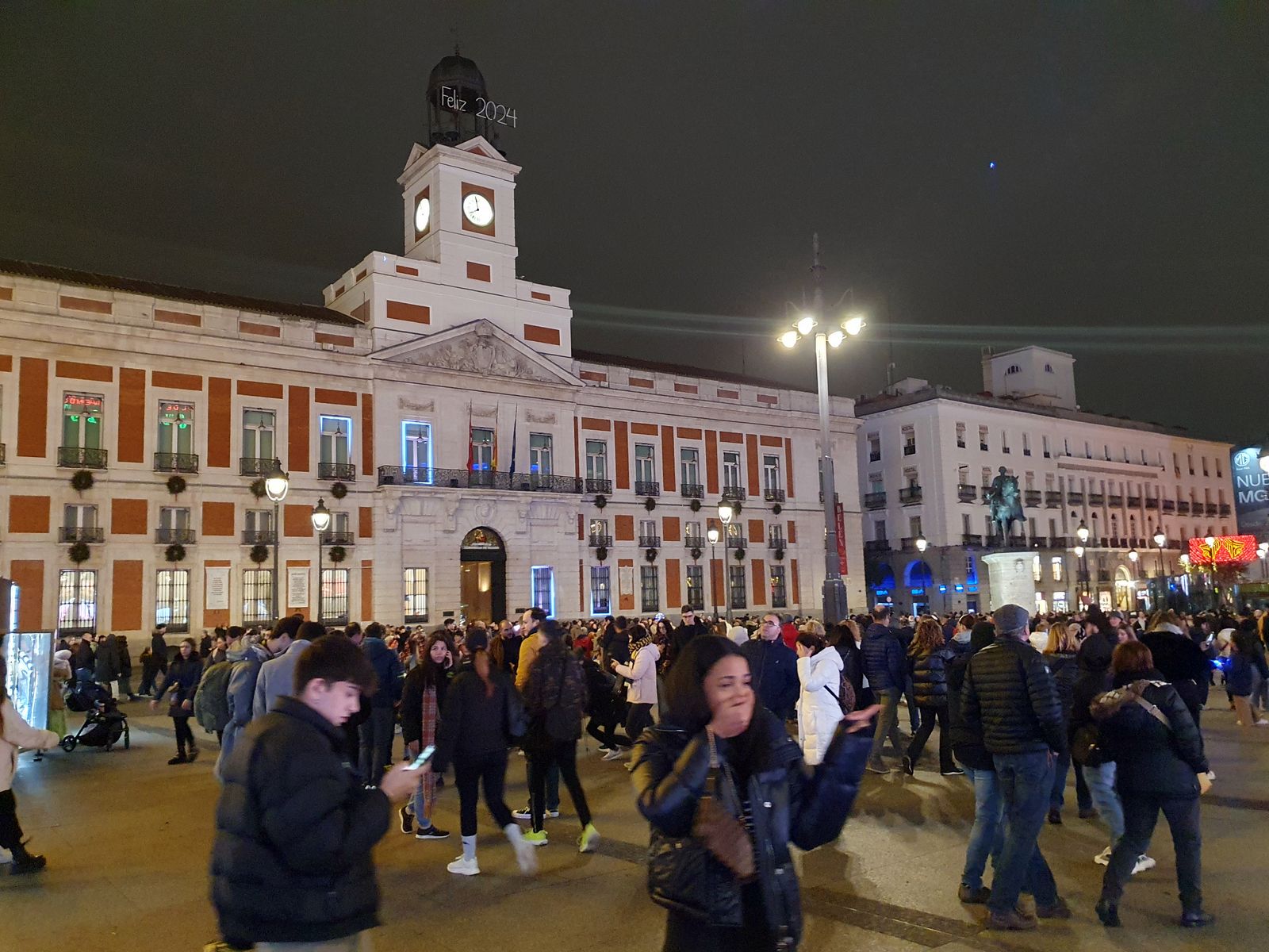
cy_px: 476
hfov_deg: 67.3
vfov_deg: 53.1
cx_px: 634
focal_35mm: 26
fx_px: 953
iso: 640
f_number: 1.5
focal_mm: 4.32
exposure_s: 1/50
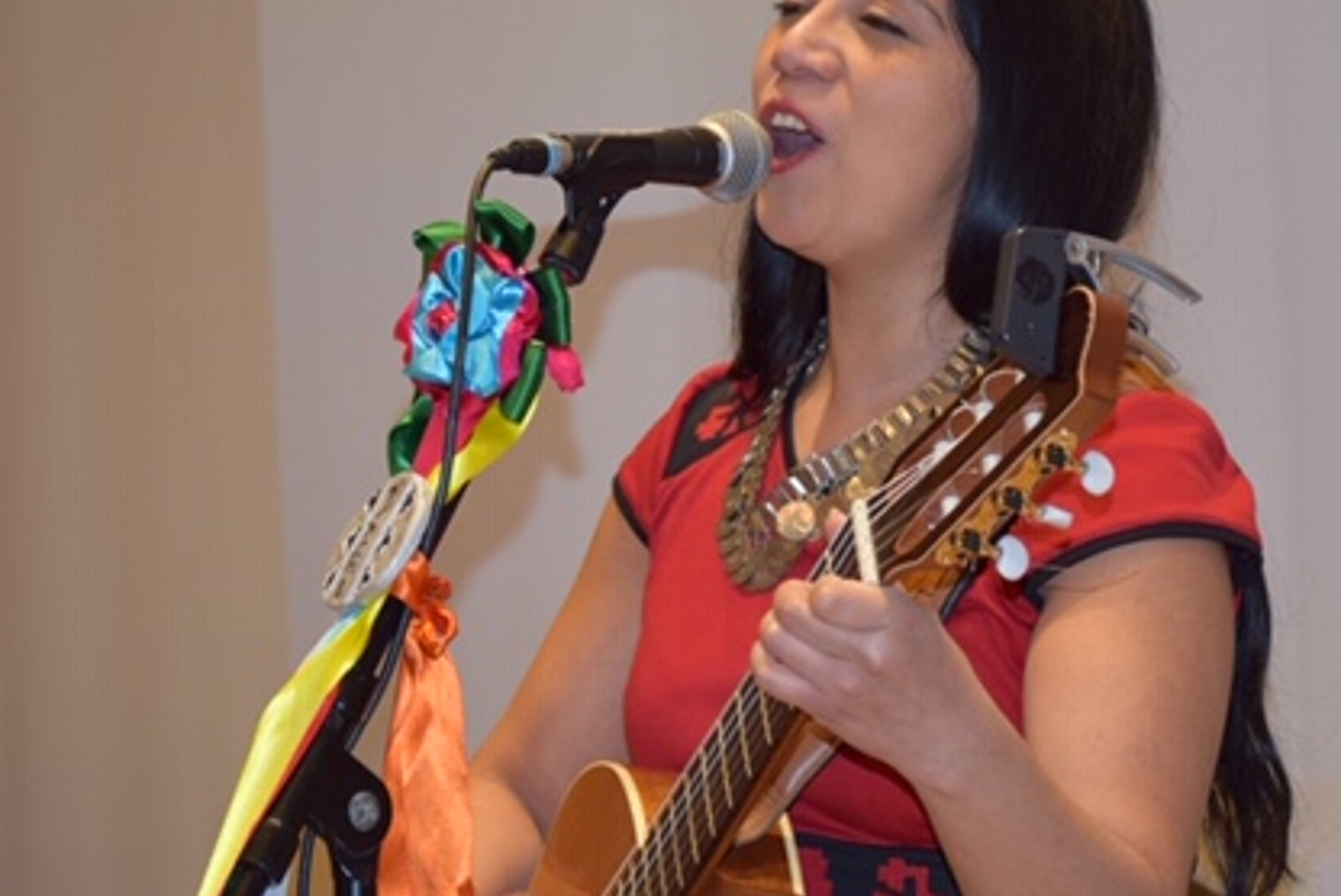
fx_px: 4995
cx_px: 709
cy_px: 445
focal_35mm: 134
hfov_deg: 15.3
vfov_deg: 10.3
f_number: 5
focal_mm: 58
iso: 800
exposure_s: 1/80
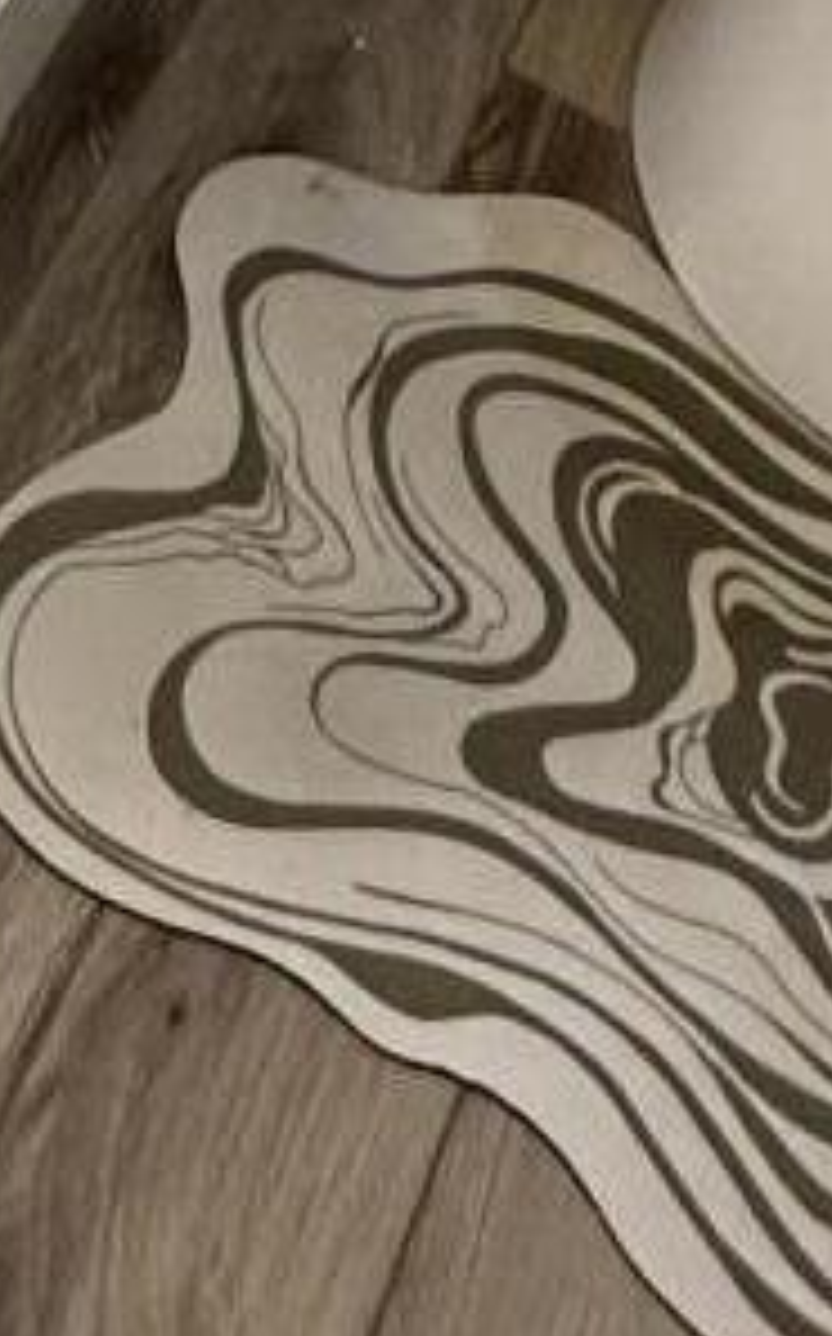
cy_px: -2069
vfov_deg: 13.5
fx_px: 3637
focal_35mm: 100
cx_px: -427
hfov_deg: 12.4
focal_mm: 2.22
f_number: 2.2
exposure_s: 1/99
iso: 200
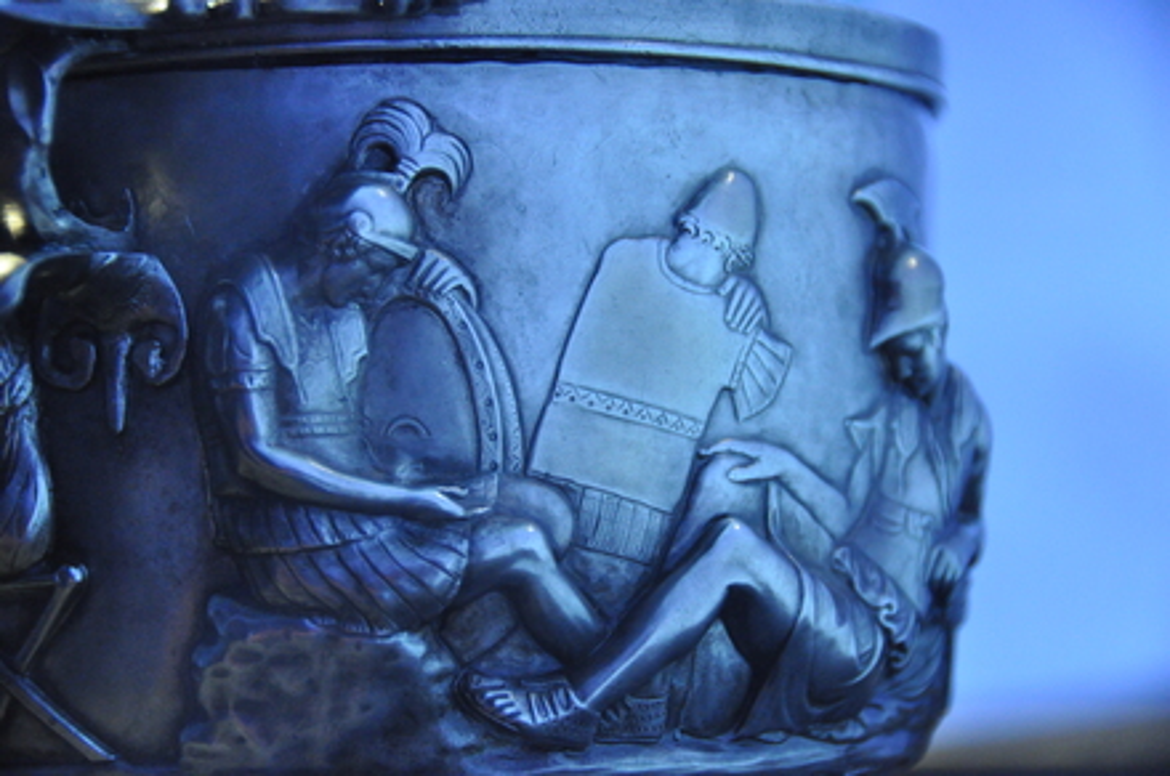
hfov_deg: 14.4
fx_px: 4624
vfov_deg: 9.6
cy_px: 388
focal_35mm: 142
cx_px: 585
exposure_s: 1/125
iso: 3200
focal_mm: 95
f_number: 5.3
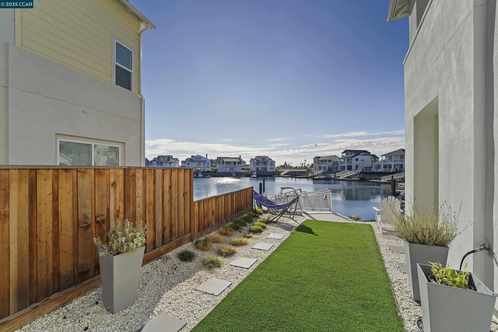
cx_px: 249
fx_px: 194
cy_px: 166
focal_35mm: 14
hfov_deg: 104.3
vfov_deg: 81.2
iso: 100
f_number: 8
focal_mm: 14
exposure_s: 1/125
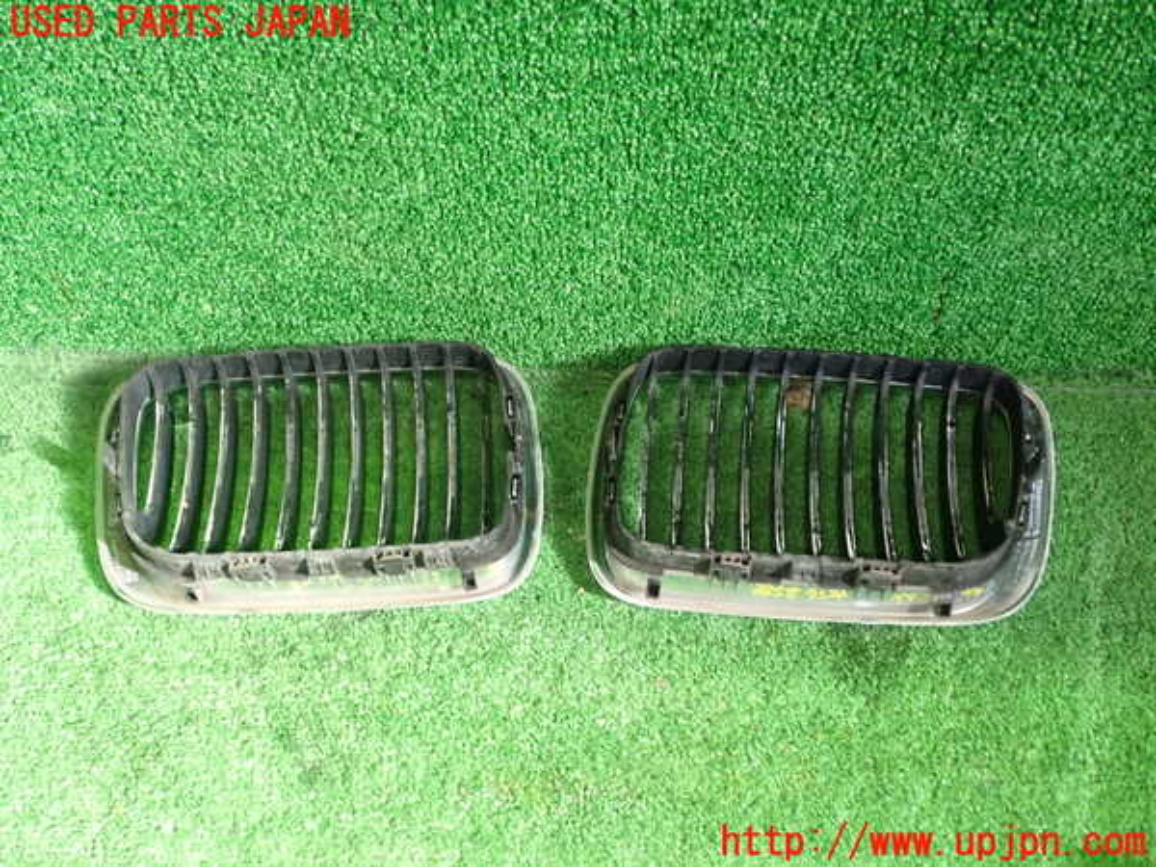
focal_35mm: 32
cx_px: 578
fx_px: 1069
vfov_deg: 44.2
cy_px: 434
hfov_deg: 56.8
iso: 640
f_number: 2.4
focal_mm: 5.79
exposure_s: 1/30
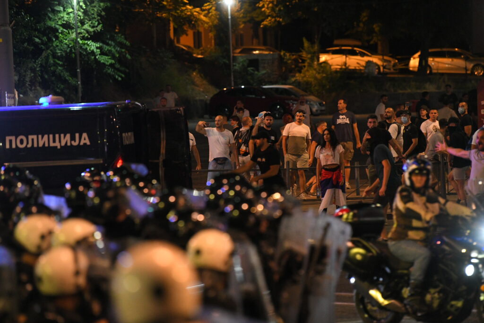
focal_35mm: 200
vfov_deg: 6.9
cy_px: 162
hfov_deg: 10.3
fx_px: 2689
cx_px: 242
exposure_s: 1/160
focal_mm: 200
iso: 6400
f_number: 3.5
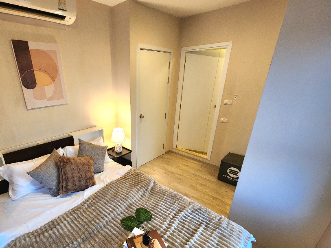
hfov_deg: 92.9
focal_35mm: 16
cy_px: 144
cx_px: 128
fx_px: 153
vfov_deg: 77.5
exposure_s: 1/33
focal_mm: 2.2
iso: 320
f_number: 2.2
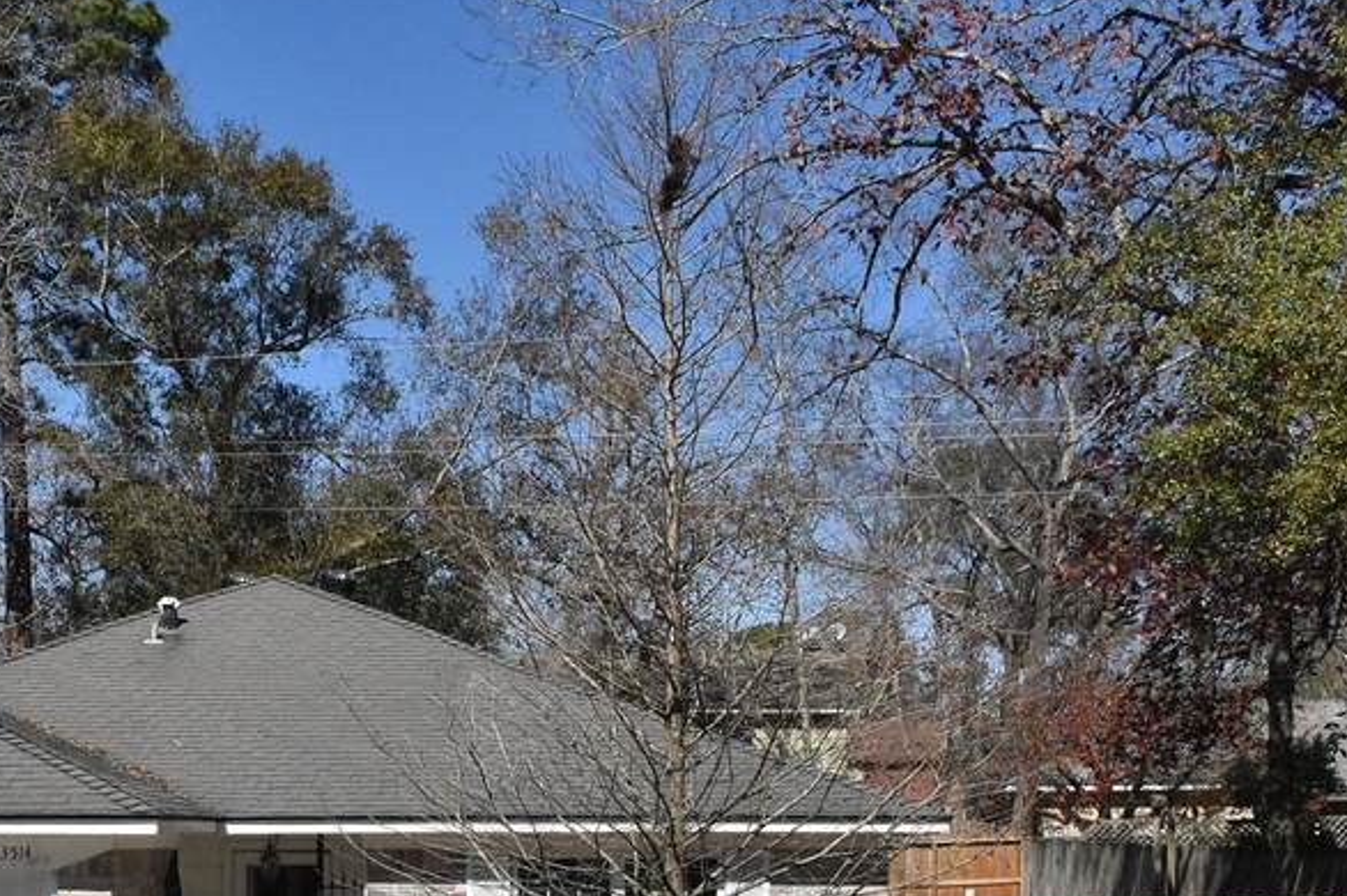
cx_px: 368
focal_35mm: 59
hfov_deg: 33.4
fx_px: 2206
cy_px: 948
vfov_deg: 21.9
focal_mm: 18
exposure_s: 1/4000
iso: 1600
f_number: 11
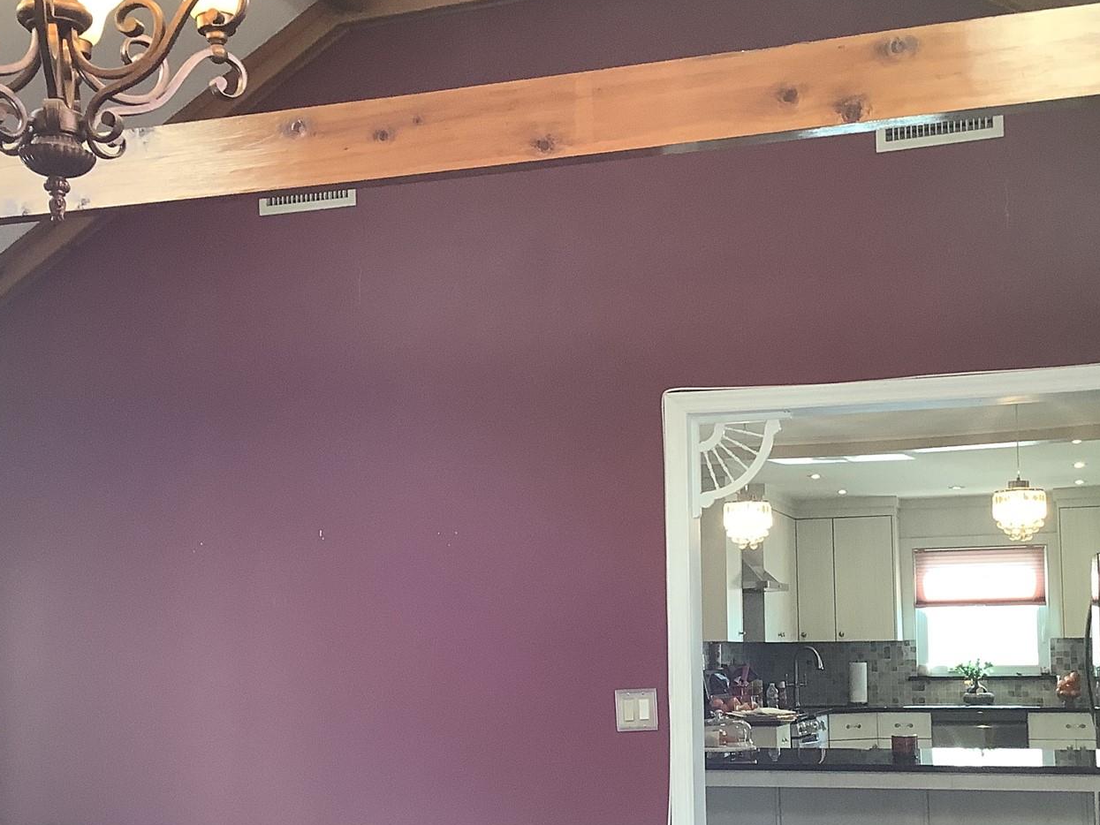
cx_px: 516
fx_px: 1621
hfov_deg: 37.5
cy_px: 554
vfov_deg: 28.4
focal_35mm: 51
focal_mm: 3.3
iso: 80
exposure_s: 1/50
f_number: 2.4
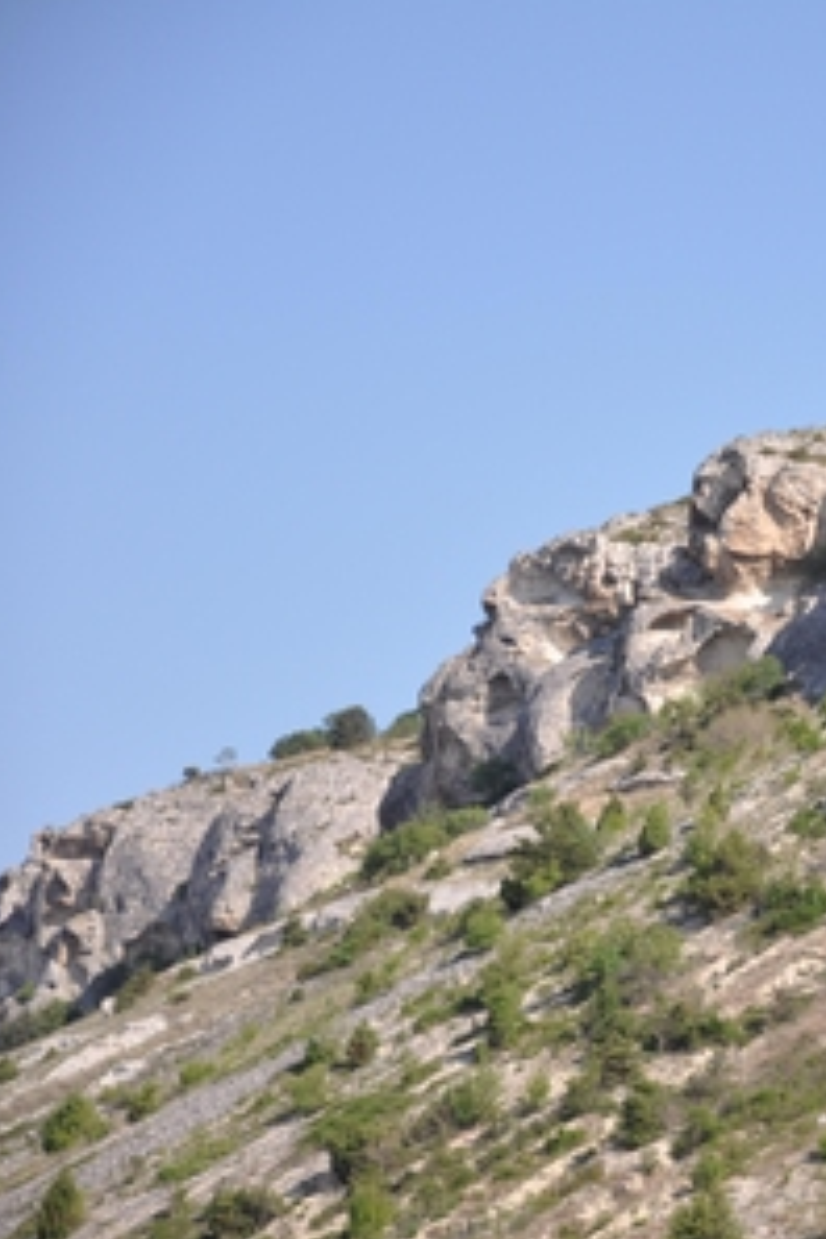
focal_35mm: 239
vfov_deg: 8.6
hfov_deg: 5.7
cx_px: 897
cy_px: 620
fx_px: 8217
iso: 400
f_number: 6.3
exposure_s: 1/1600
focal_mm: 105
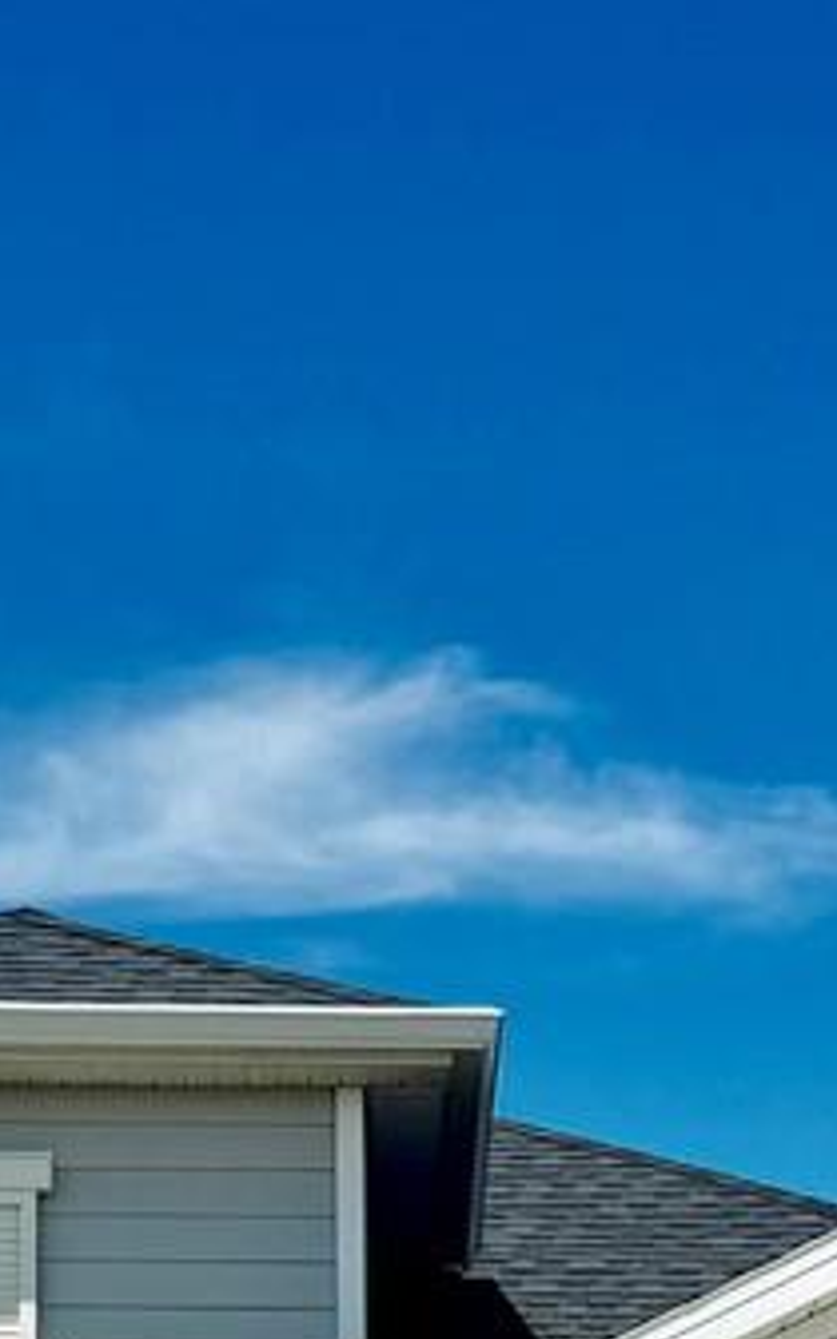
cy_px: 2032
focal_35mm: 121
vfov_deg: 15.8
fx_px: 4416
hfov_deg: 10.8
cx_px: 367
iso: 80
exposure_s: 1/10309
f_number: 1.78
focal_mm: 6.76
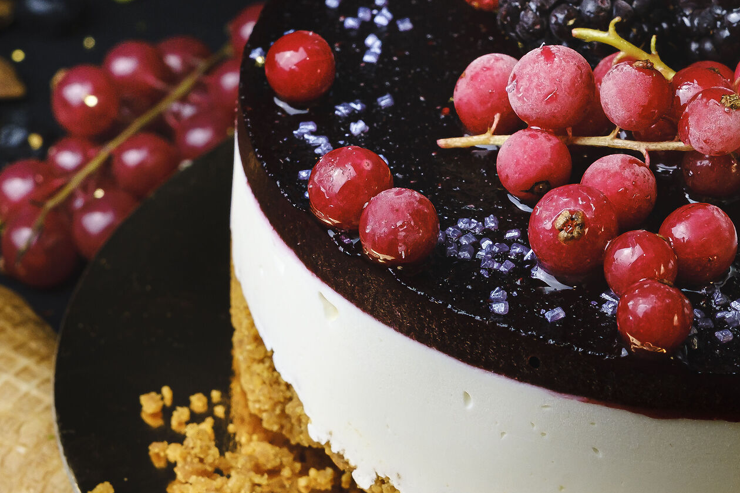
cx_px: 334
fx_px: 3289
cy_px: 220
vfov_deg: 8.6
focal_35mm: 160
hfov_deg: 12.8
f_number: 7.1
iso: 250
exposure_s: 1/60
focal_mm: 56
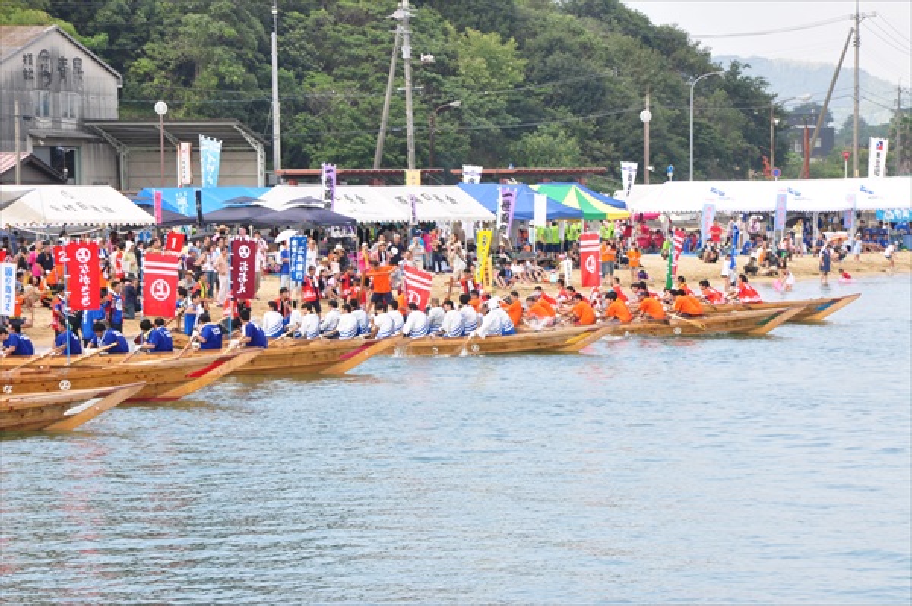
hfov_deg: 13.1
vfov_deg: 8.7
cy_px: 303
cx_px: 456
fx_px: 3987
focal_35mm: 158
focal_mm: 105
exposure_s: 1/50
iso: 200
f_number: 16
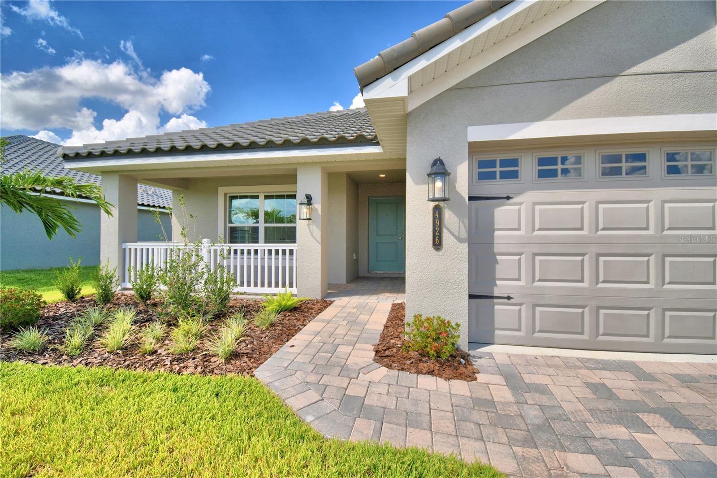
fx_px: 299
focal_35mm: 15
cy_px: 239
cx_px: 358
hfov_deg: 100.4
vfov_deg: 77.3
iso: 100
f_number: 4.5
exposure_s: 1/1250
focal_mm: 10
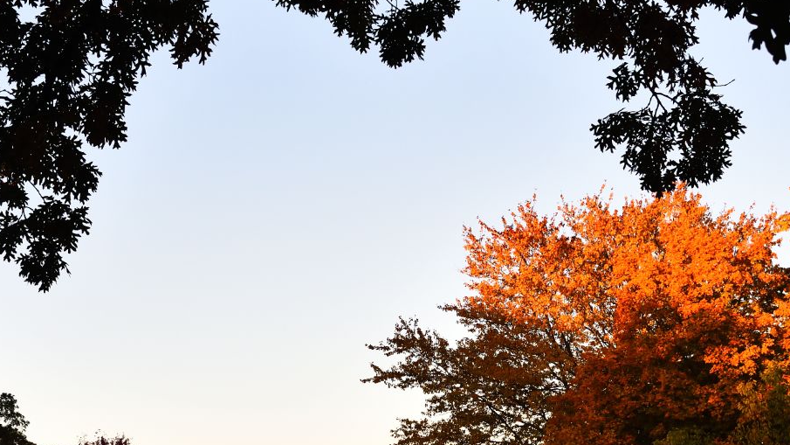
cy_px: 516
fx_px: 1739
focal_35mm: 83
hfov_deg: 25.5
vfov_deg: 14.2
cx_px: 295
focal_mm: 35
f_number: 5.6
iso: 400
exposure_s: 1/320
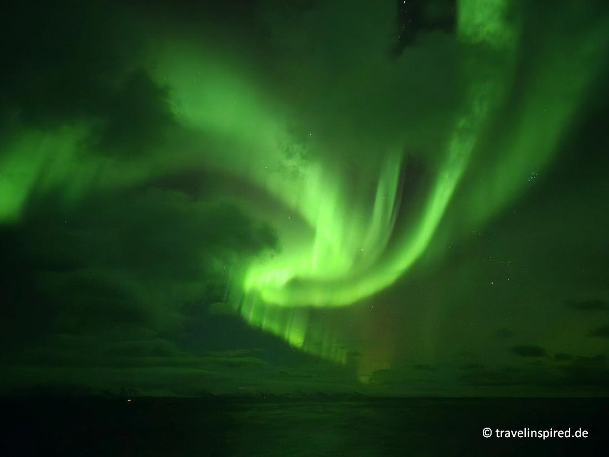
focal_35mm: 23
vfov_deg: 58.9
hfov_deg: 73.9
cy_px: 228
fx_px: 405
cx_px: 304
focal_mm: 5.4
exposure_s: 1/2
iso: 2000
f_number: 1.8
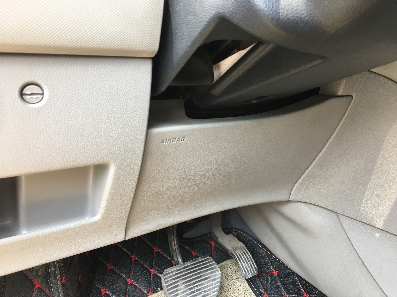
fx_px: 333
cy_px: 148
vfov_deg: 48.2
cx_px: 198
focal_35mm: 29
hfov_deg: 61.7
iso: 25
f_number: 2.2
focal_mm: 4.15
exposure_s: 1/33
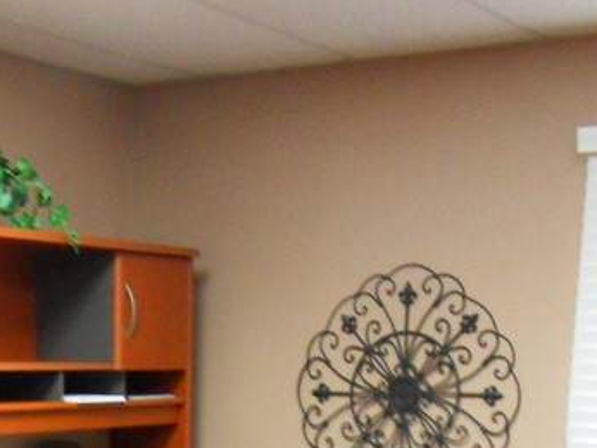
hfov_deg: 27.4
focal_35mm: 71
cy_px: 619
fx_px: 1225
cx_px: 271
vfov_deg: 18.9
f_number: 3.3
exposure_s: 1/30
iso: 400
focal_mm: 4.2
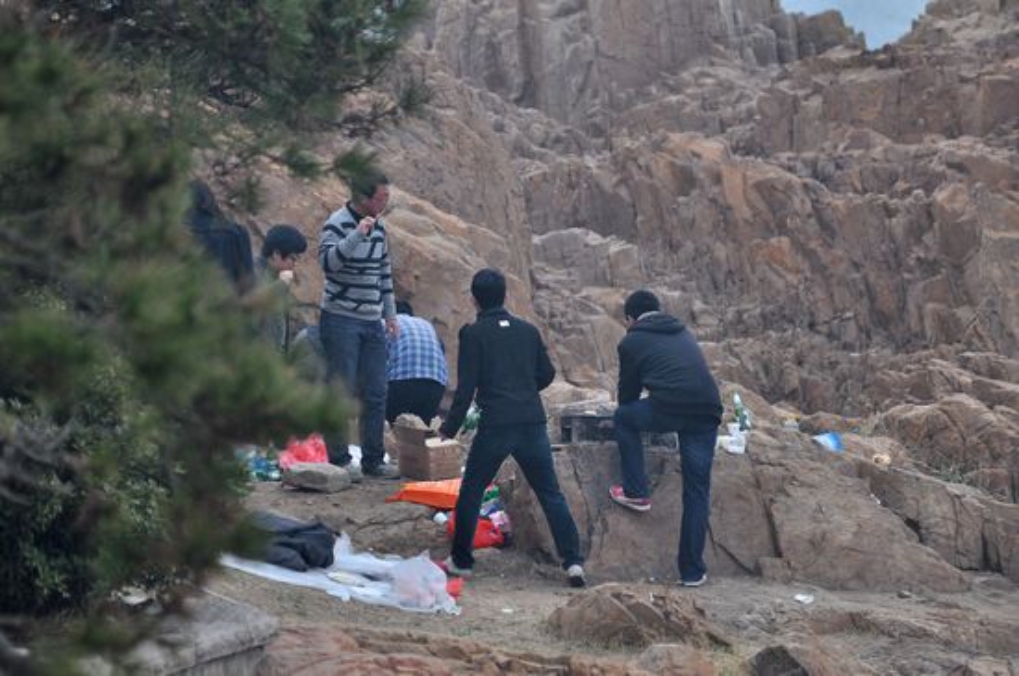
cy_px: 338
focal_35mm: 300
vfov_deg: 4.6
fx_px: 8479
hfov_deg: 6.9
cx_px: 510
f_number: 2.8
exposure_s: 1/500
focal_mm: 200
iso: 500
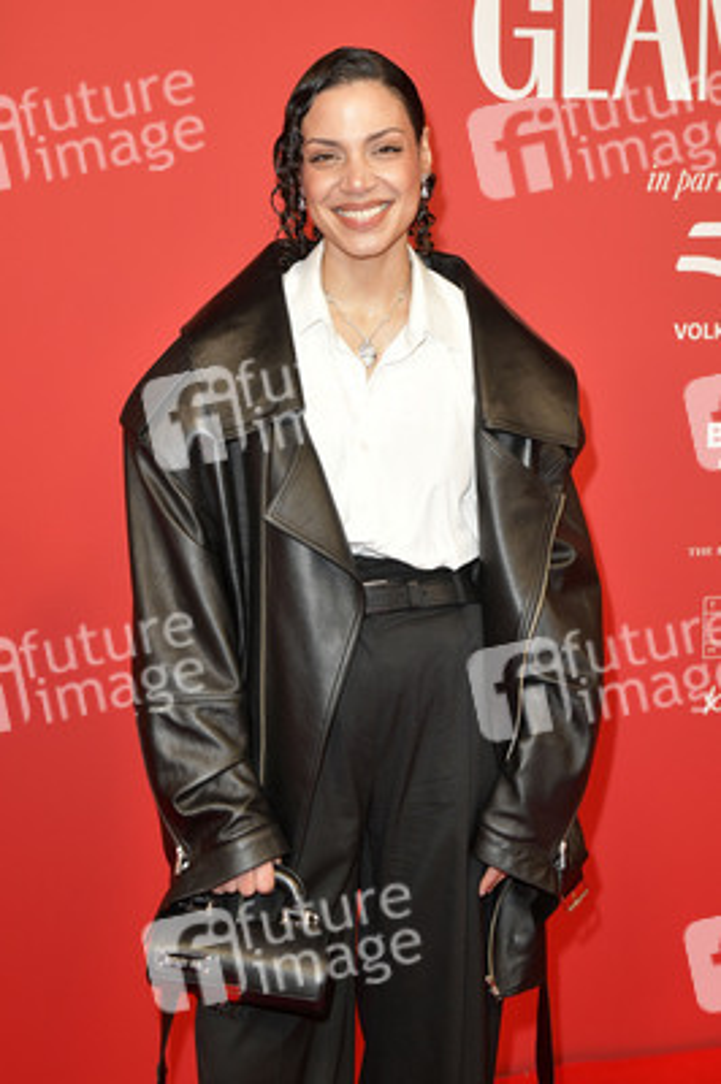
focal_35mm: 45
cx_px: 360
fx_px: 1354
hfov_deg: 29.8
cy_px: 542
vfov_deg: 43.6
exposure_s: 1/250
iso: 1600
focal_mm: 45
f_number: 6.3
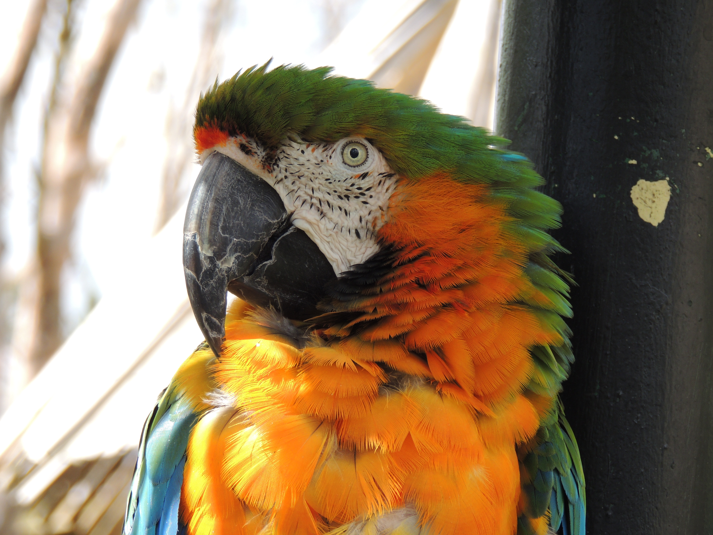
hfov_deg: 7.9
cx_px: 356
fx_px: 5149
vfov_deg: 5.9
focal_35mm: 250
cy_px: 268
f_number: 4.7
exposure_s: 1/200
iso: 140
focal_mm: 44.5
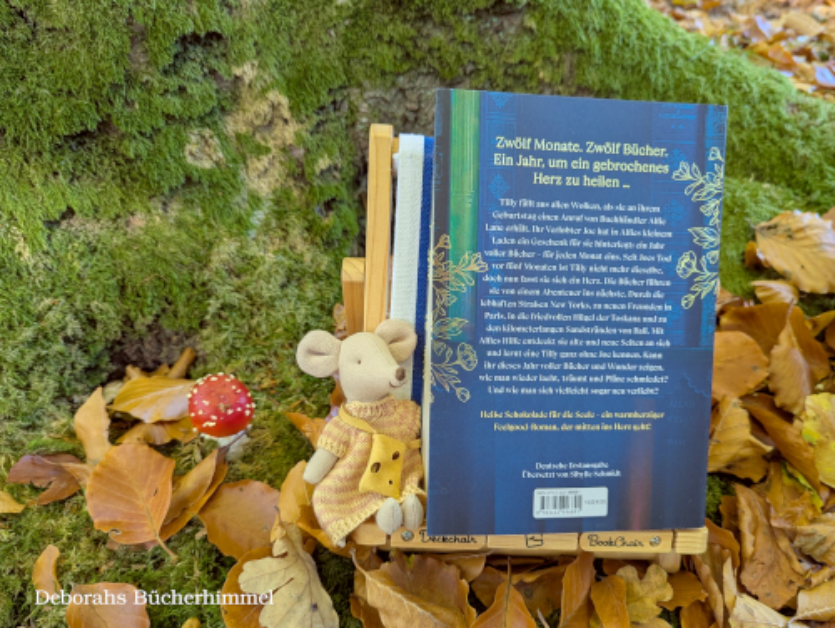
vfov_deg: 56.9
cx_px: 418
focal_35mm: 24
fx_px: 579
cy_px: 314
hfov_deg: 71.5
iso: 145
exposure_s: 1/61.1
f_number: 1.85
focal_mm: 6.81
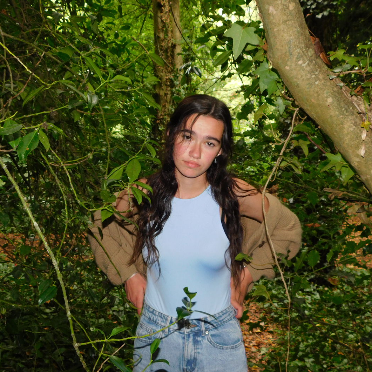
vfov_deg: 46.0
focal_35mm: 36
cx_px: 182
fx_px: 438
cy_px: 183
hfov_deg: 46.0
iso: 200
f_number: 3.2
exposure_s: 1/30
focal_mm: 5.3
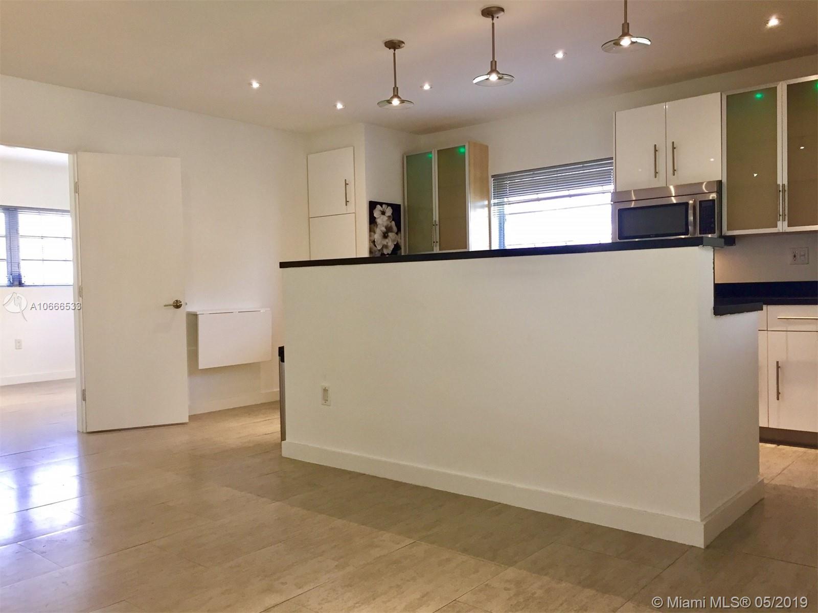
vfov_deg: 48.2
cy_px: 306
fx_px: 685
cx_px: 409
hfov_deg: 61.7
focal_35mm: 29
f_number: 2.2
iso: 80
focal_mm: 4.15
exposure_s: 1/30
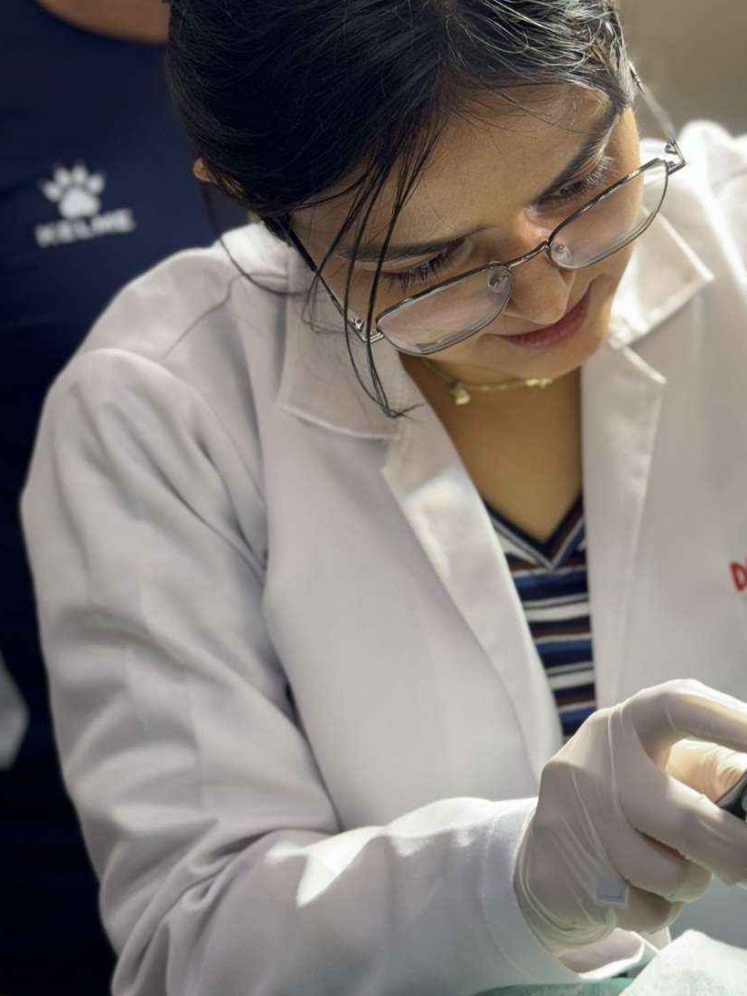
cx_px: 559
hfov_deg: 19.5
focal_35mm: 75
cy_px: 345
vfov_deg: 25.9
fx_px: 2158
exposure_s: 1/98
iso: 64
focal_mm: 6.76
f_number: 1.78
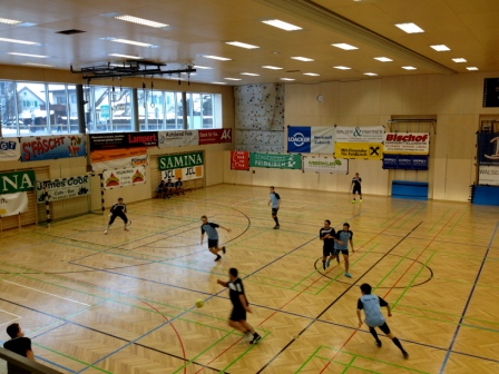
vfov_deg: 40.7
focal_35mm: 35
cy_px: 187
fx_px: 505
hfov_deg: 52.6
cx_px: 250
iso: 64
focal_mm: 4.28
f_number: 2.4
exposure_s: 1/60
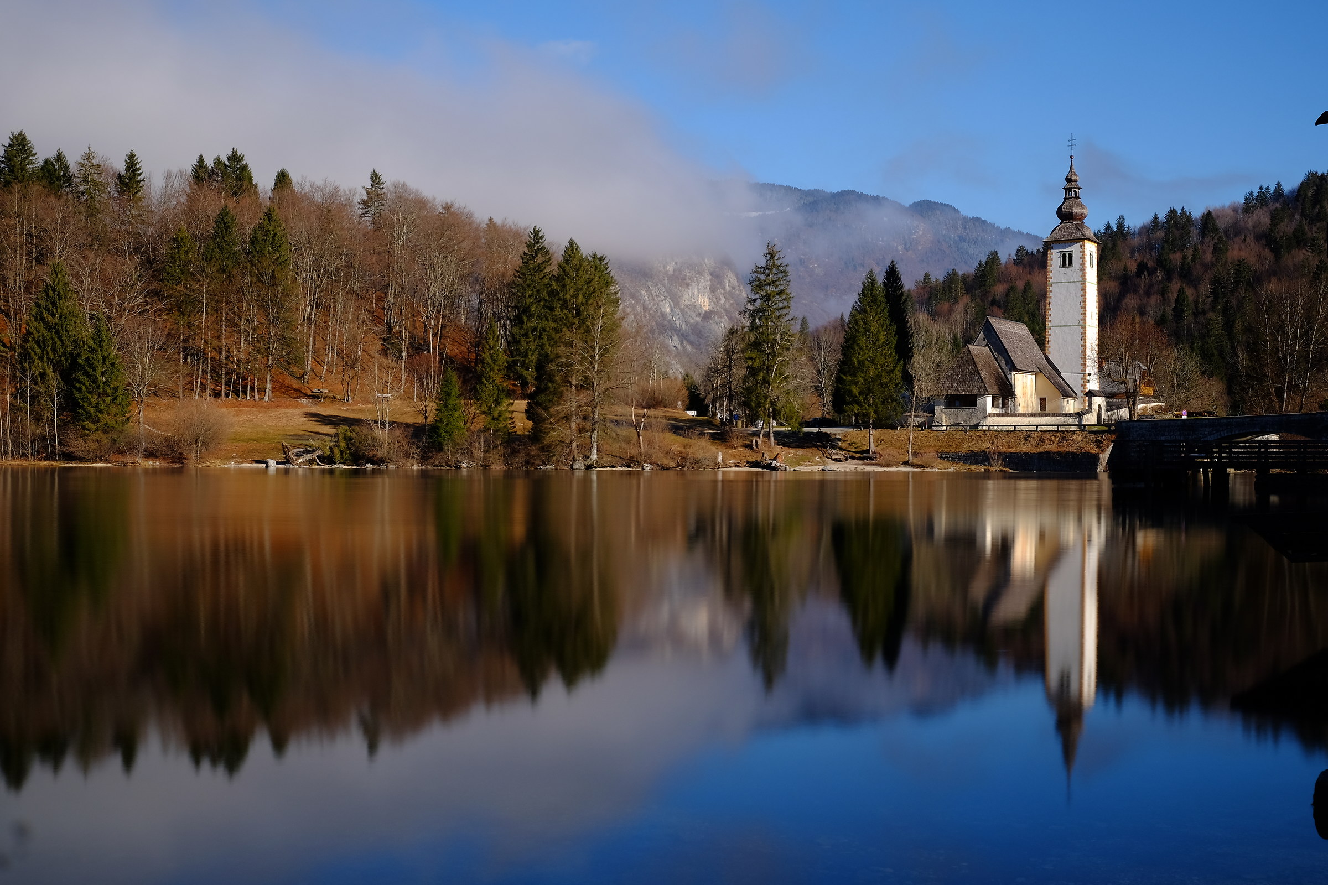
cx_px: 664
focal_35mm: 45
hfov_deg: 43.6
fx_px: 1660
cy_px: 442
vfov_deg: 29.9
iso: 200
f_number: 11
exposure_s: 5
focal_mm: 30.2
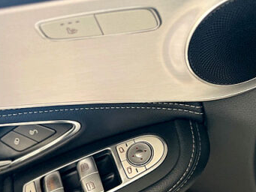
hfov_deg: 31.0
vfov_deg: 24.0
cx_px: 57
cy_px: 93
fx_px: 451
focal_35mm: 61
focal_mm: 5.7
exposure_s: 1/60
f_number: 1.5
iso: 500
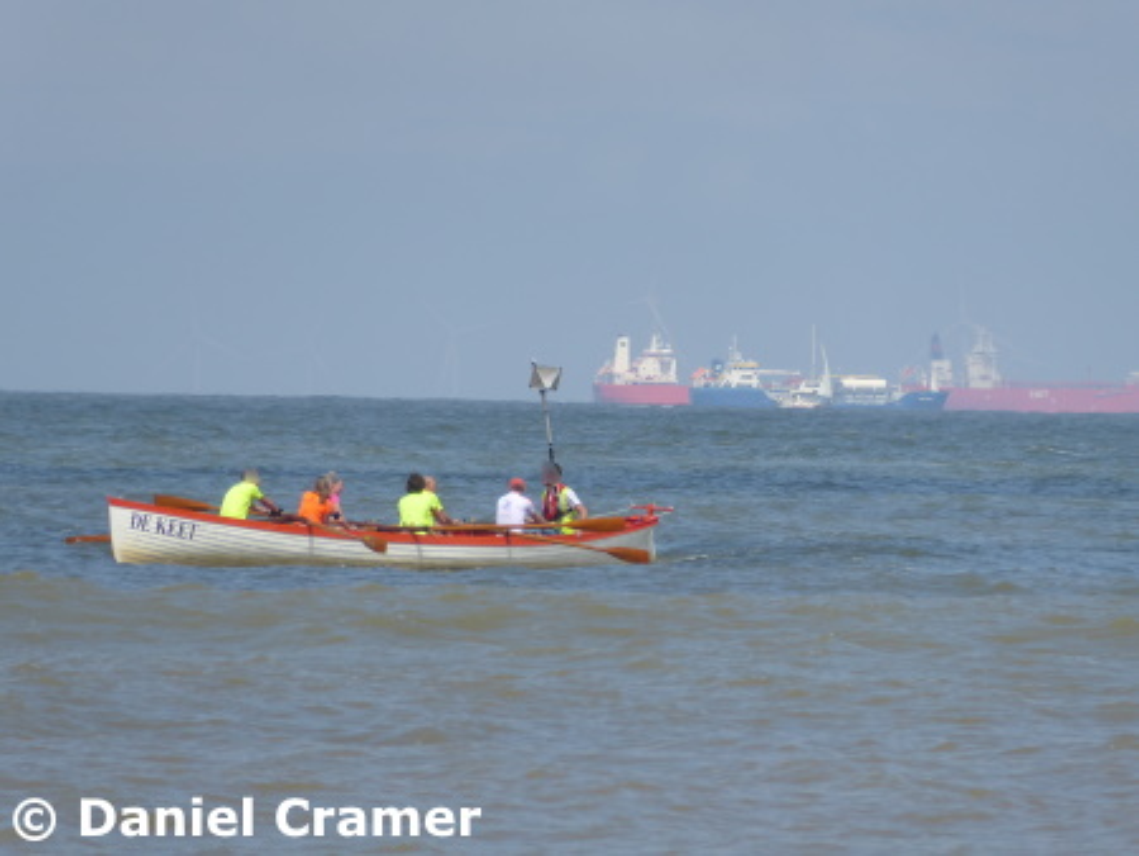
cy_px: 428
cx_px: 570
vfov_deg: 2.1
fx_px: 23703
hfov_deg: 2.8
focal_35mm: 720
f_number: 6.4
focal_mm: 129
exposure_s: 1/320
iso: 80
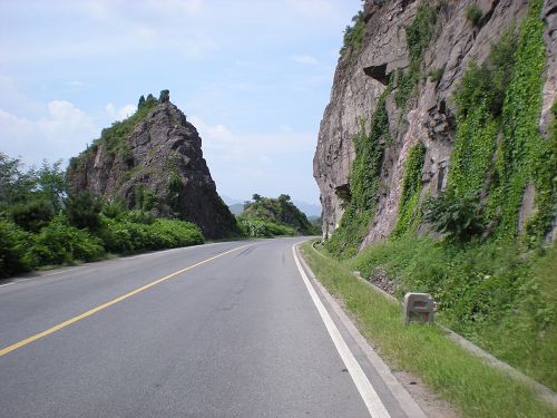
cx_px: 278
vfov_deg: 37.7
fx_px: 611
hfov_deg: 49.0
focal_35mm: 38
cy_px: 209
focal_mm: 6.3
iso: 64
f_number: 4.6
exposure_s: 1/434
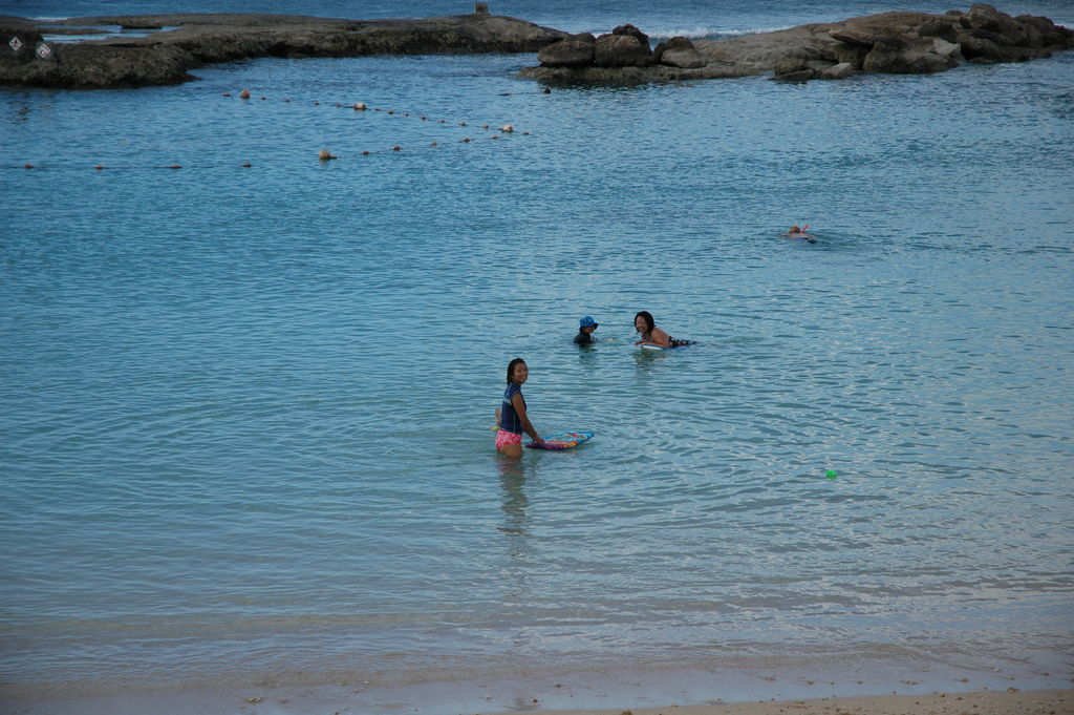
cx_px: 537
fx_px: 3130
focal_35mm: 105
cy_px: 358
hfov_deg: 19.5
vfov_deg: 13.0
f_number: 4.5
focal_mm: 70
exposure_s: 1/1600
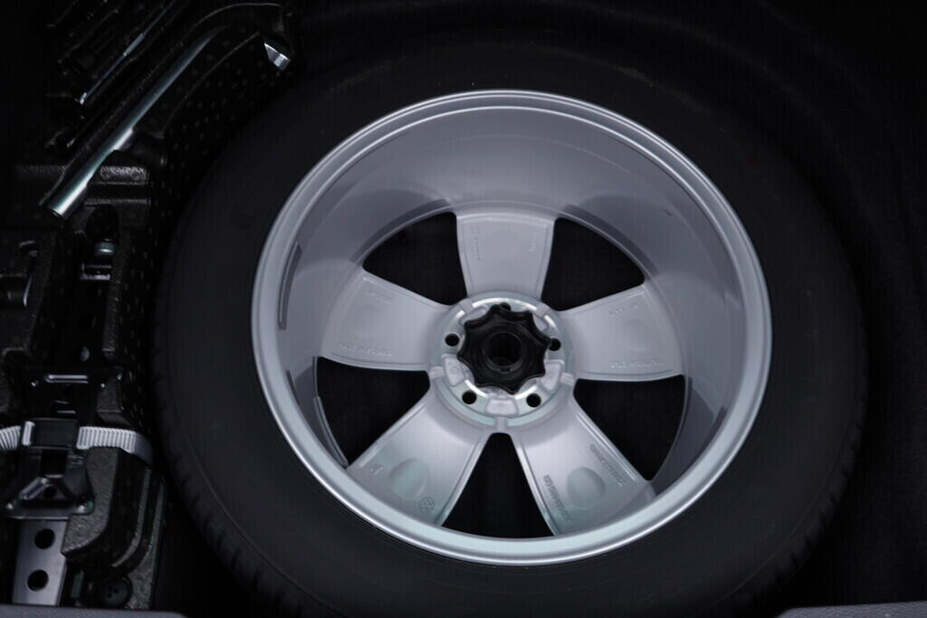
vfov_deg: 36.9
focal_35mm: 36
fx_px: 927
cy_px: 309
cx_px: 464
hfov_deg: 53.1
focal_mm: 24
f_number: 2.8
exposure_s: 1/40
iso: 160
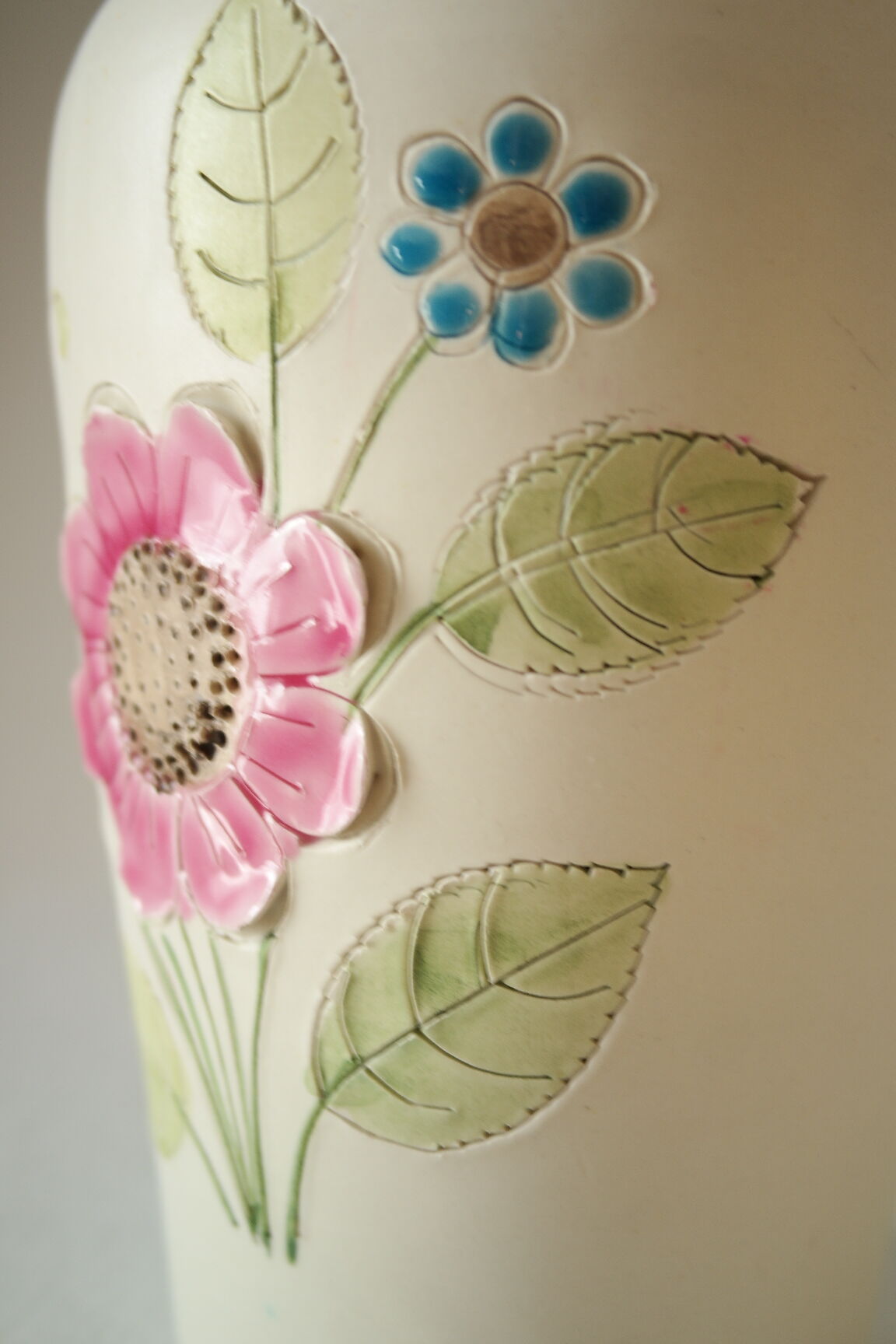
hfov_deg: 27.5
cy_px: 672
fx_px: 1829
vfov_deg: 40.3
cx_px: 448
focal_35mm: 49
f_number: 6.3
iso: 100
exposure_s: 1/25
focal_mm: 32
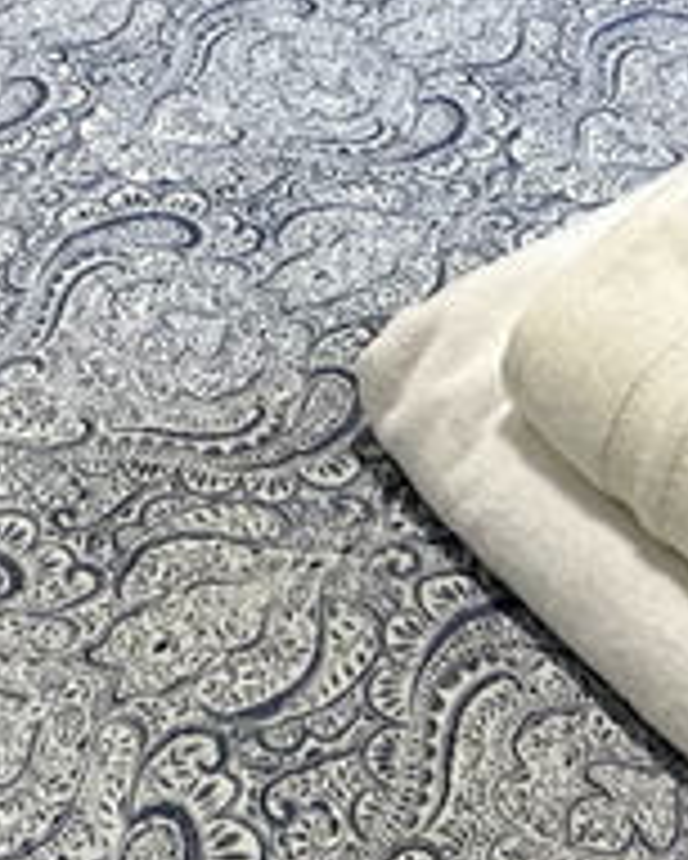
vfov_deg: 16.4
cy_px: -905
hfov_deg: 17.9
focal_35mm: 86
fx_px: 2187
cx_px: 310
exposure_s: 1/100
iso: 125
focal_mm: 2.22
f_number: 2.2
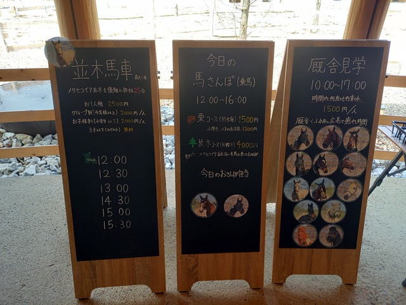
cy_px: 152
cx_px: 203
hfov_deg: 69.4
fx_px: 293
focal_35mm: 25
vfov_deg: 54.9
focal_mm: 4.65
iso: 100
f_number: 1.8
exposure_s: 1/60
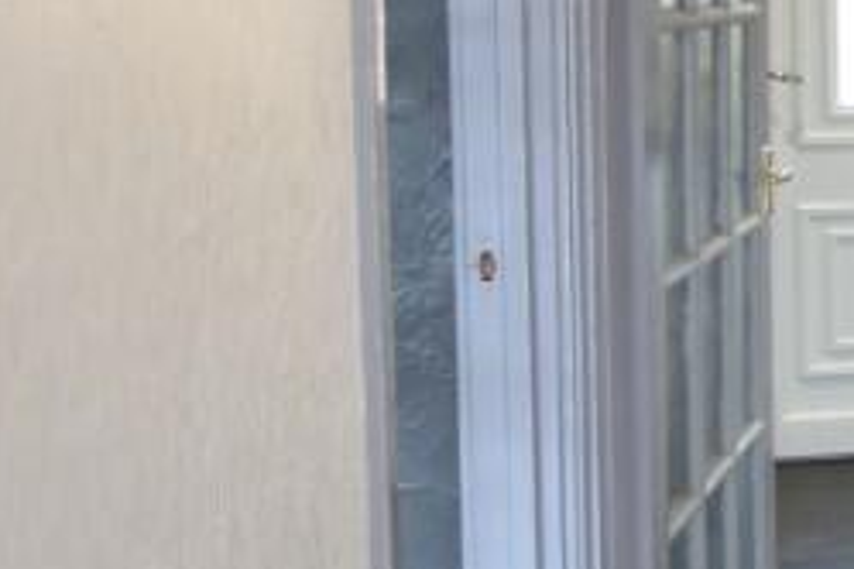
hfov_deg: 20.2
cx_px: 1550
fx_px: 1685
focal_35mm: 71
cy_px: 118
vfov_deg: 19.0
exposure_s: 1/20
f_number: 4.5
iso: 200
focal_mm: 11.5
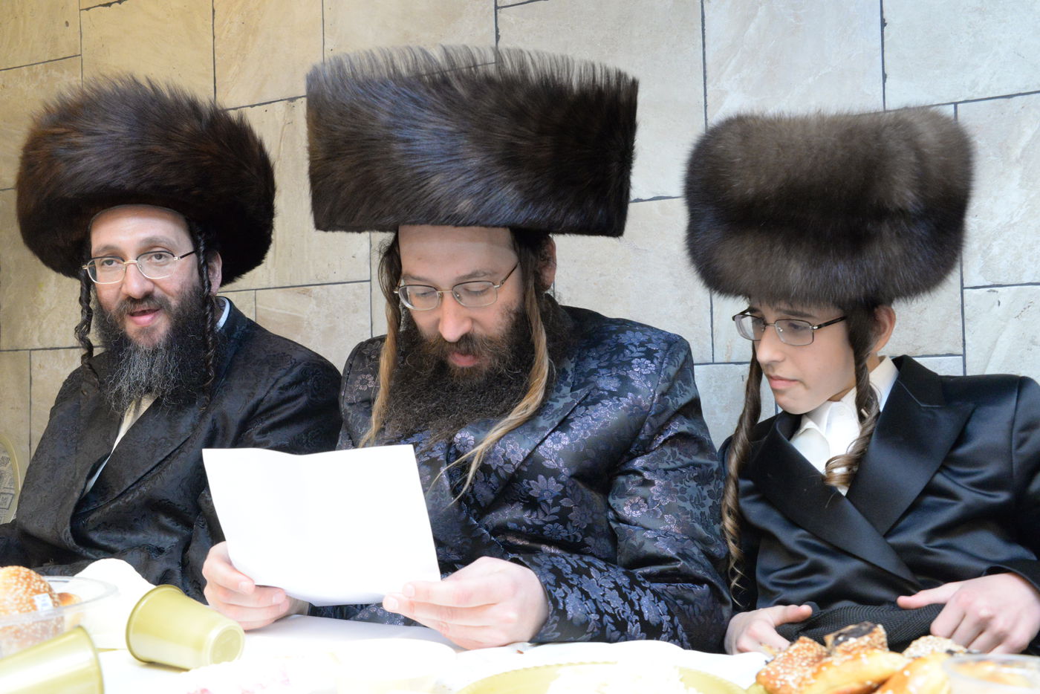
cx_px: 520
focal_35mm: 35
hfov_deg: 54.4
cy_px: 347
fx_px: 1011
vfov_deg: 37.9
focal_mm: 35
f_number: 7.1
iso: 6400
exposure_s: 1/200
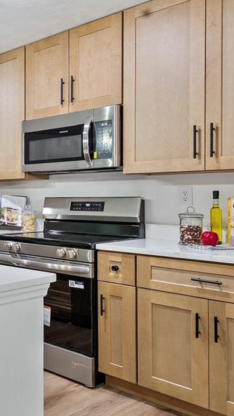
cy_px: 284
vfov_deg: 55.2
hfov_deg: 25.2
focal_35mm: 35
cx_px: -121
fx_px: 386
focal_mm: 14
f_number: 8
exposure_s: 1/20
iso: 400
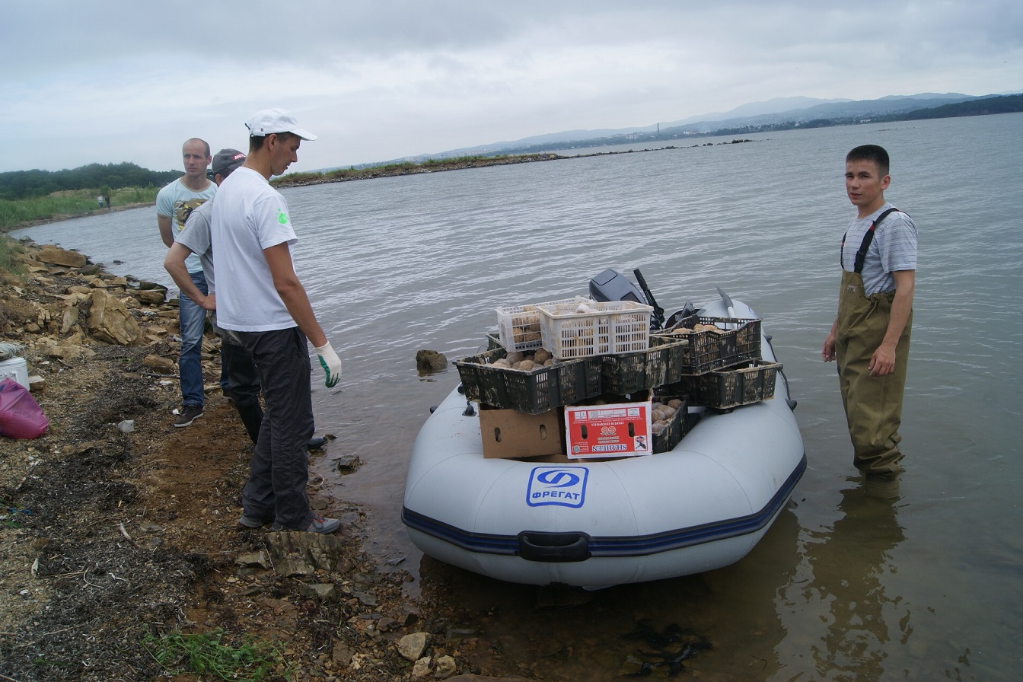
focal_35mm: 27
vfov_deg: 47.9
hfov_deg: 67.4
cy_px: 341
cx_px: 512
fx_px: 767
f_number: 10
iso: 100
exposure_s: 1/160
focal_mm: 18
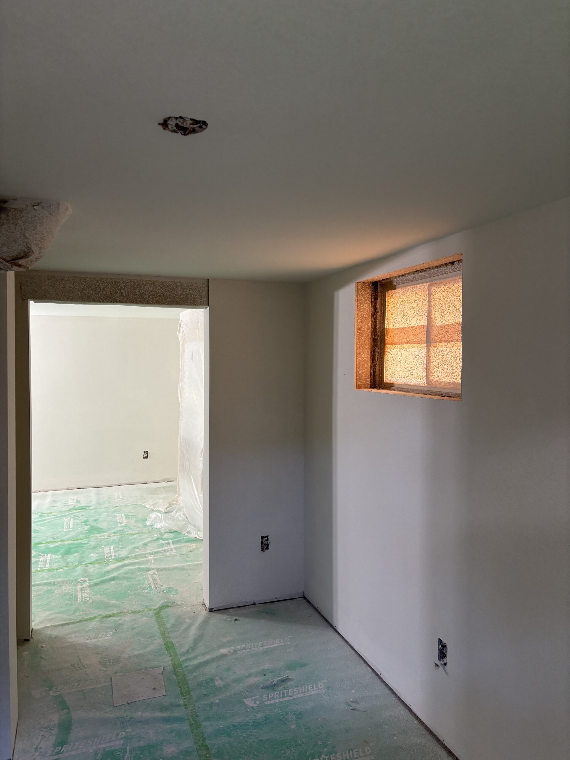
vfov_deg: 67.3
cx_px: 285
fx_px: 571
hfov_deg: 53.1
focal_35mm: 26
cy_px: 380
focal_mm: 5.96
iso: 125
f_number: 1.6
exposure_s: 1/60
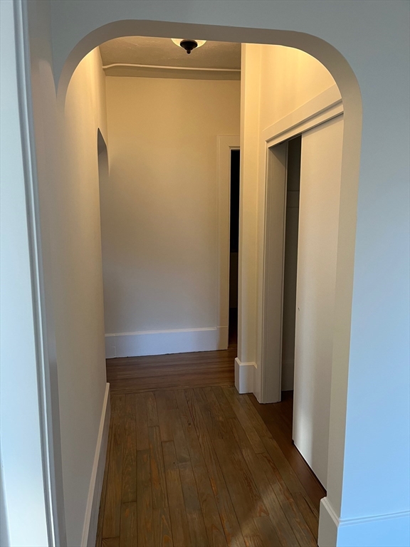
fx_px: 411
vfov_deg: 67.3
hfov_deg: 53.1
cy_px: 274
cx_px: 205
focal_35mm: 26
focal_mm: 5.1
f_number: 1.6
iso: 125
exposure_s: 1/60
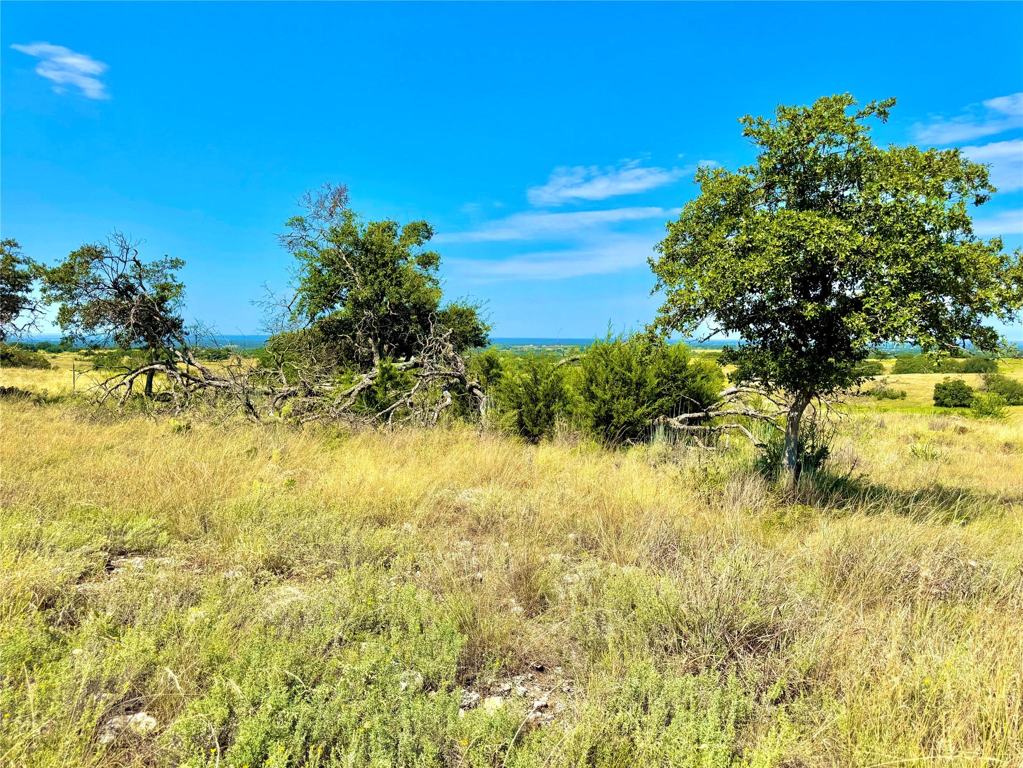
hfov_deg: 71.6
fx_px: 709
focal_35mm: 24
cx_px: 512
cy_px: 384
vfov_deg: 56.8
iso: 80
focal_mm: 6.76
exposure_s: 1/5348
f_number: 1.78
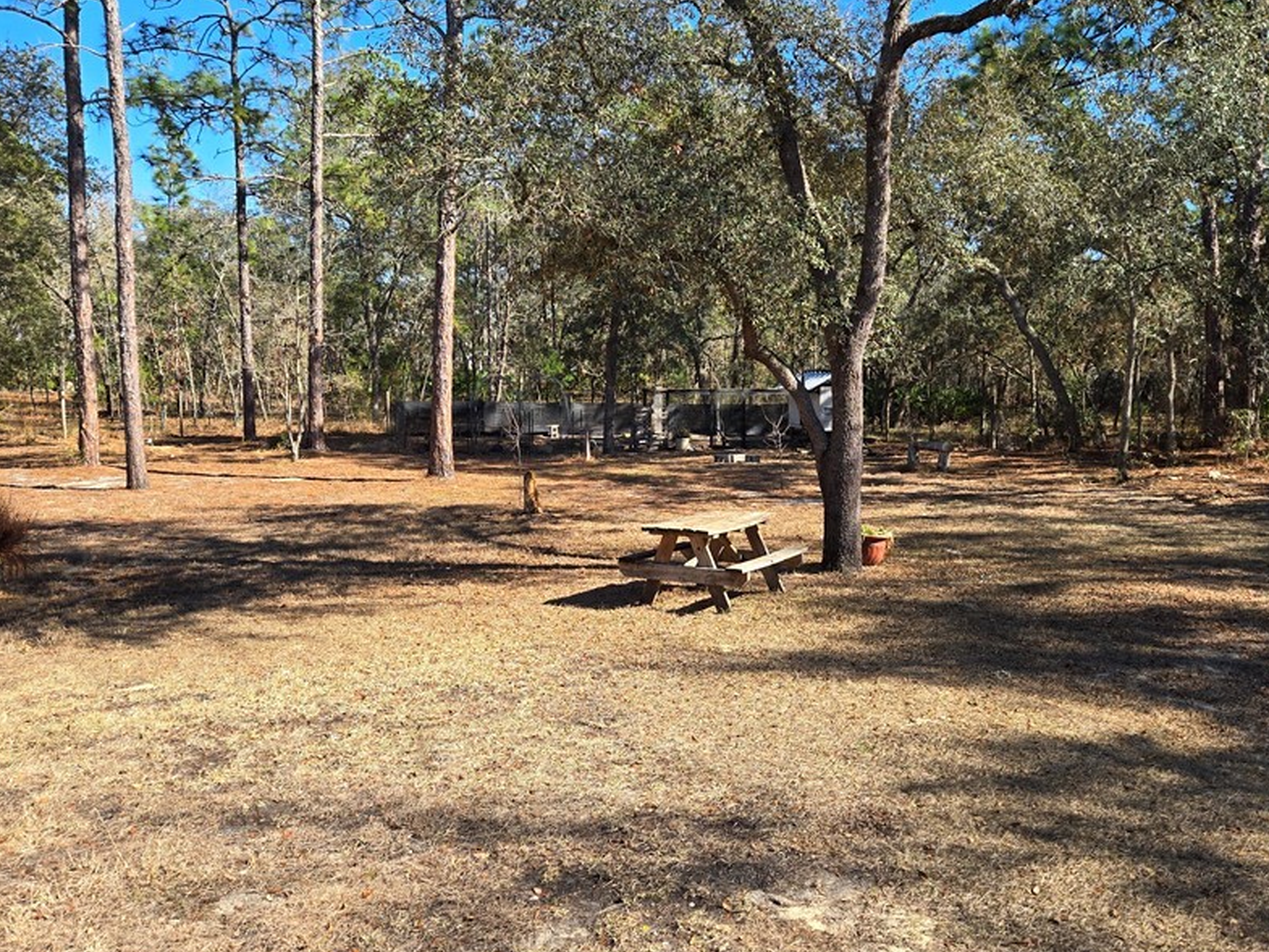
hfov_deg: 59.8
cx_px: 695
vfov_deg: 46.8
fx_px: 1100
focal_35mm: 30
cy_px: 454
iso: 25
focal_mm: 5.4
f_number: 1.8
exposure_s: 1/709
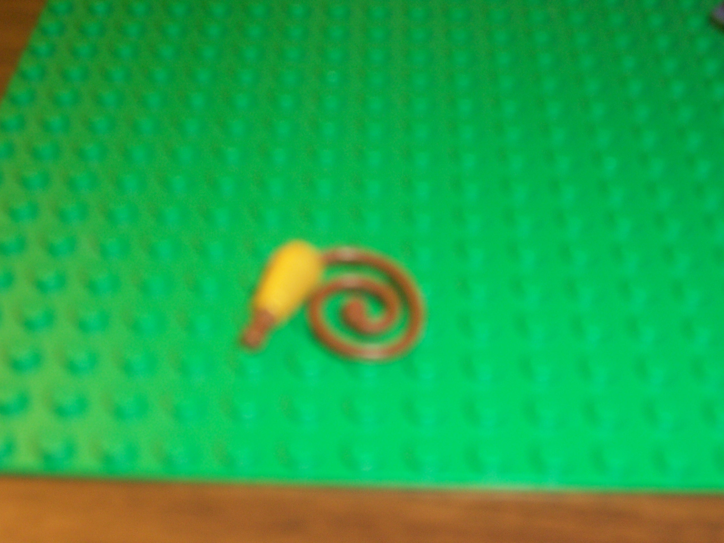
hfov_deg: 36.2
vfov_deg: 27.5
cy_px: 272
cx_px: 362
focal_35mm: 53
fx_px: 1109
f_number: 3.4
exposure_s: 1/60
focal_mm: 8.6
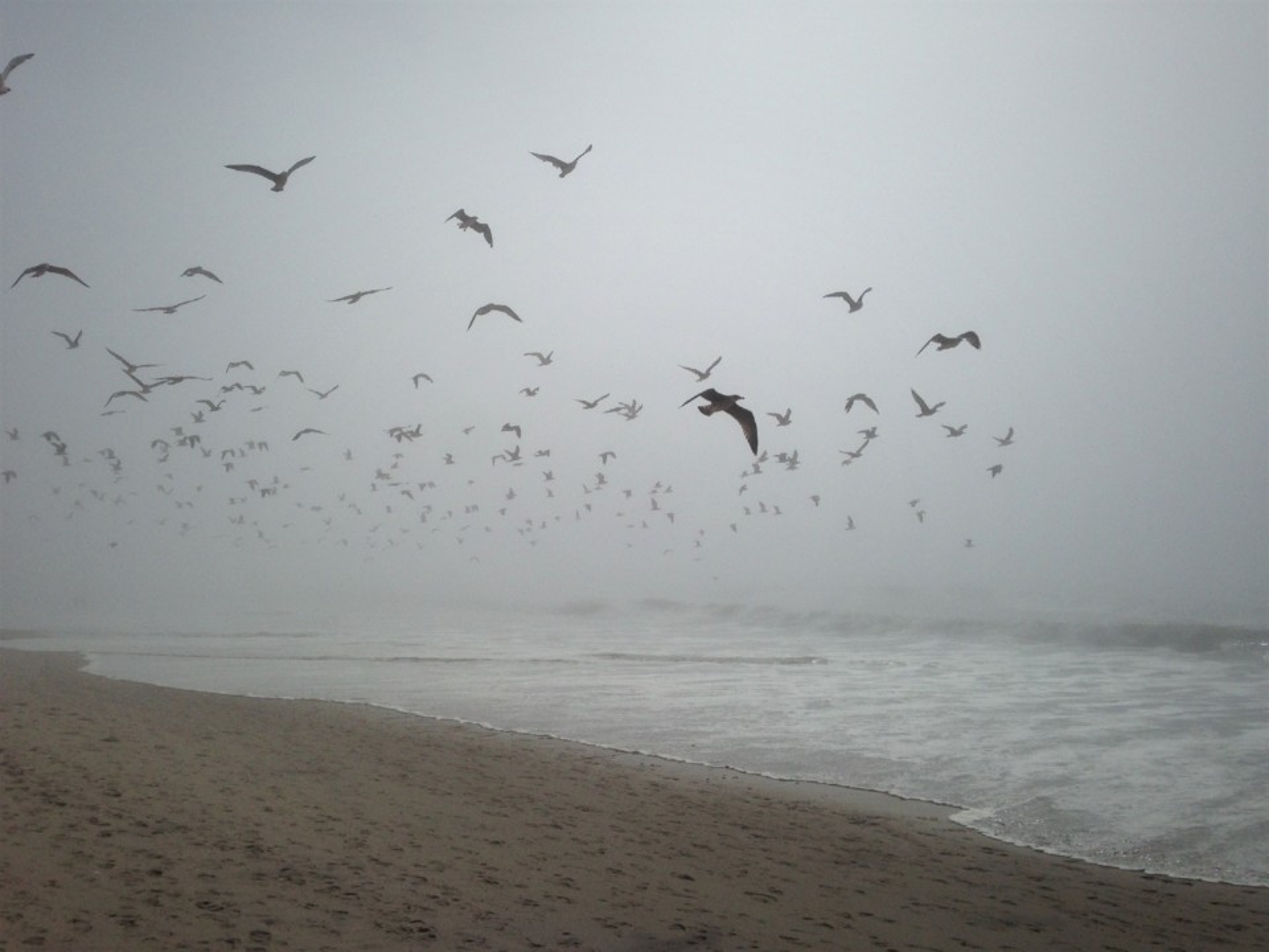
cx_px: 634
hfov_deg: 55.4
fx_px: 1210
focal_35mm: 33
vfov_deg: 42.9
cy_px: 476
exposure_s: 1/18182
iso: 64
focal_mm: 4.12
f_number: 2.4
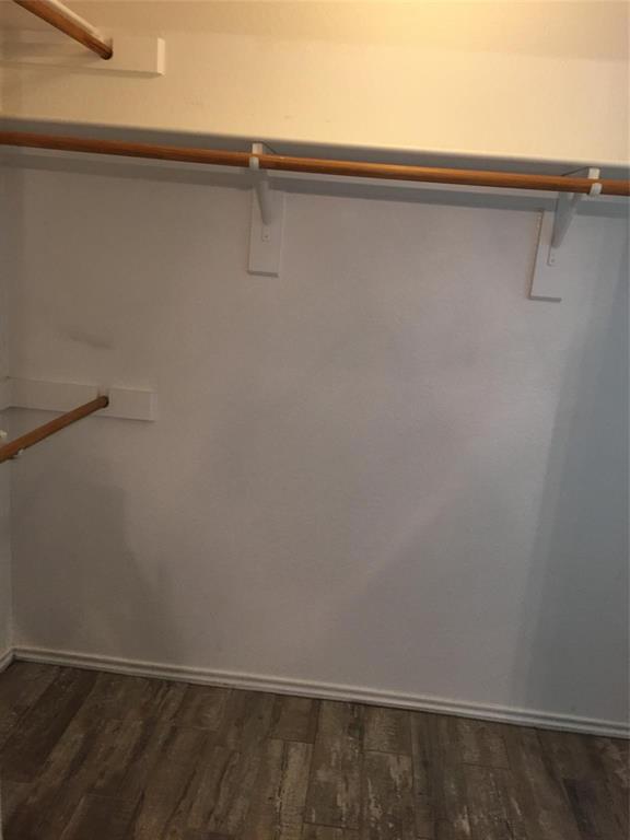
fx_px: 704
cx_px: 315
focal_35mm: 29
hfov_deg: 48.2
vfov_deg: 61.7
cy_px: 420
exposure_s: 1/30
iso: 125
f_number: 2.2
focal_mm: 4.15
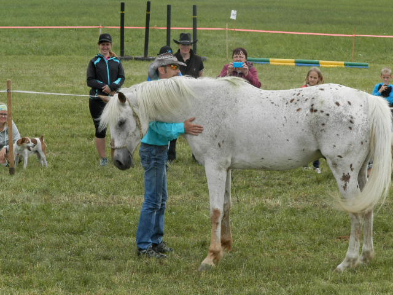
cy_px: 148
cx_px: 196
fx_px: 1737
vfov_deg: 9.7
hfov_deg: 12.9
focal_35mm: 153
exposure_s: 1/320
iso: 80
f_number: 4.9
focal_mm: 27.4
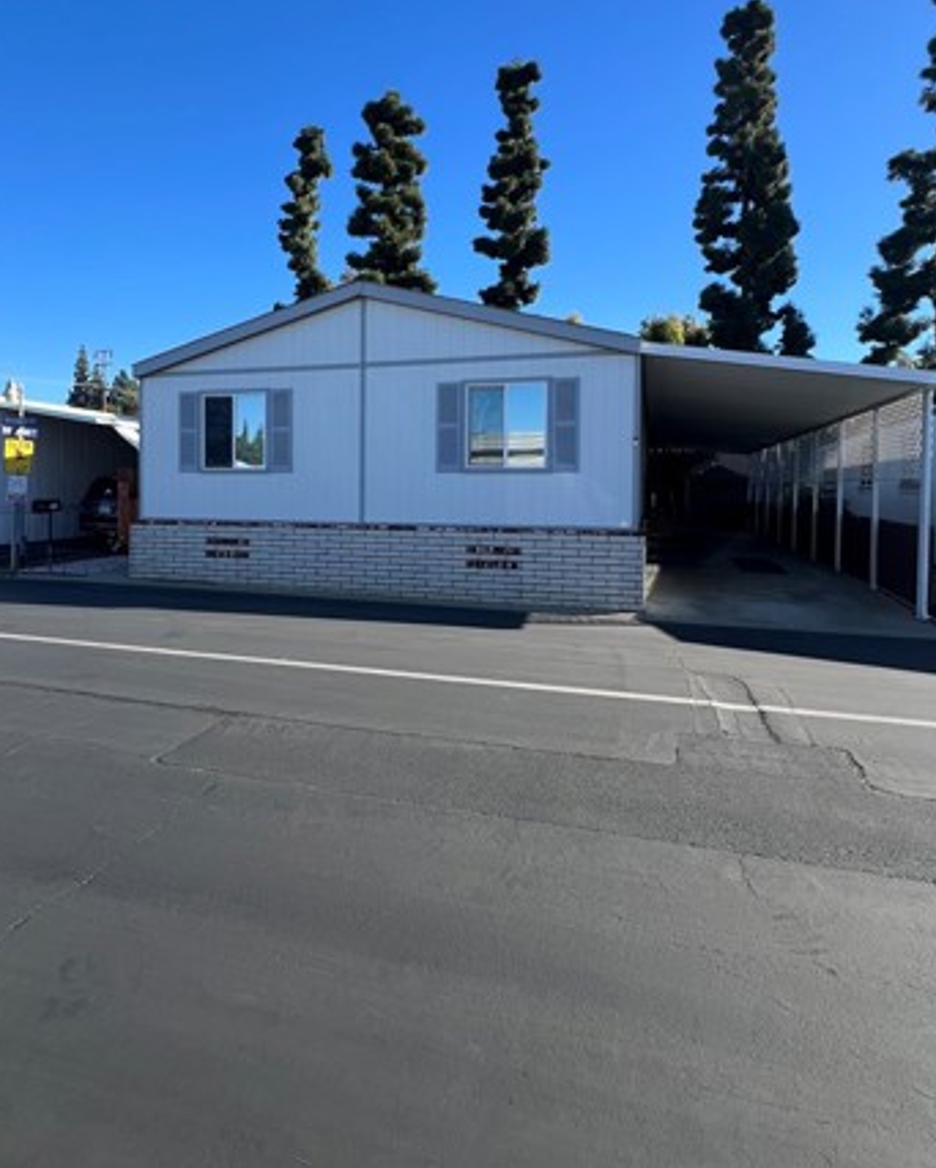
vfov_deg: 82.9
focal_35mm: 19
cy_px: 514
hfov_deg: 70.8
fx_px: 657
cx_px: 443
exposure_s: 1/747
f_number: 1.8
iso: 32
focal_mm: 1.57
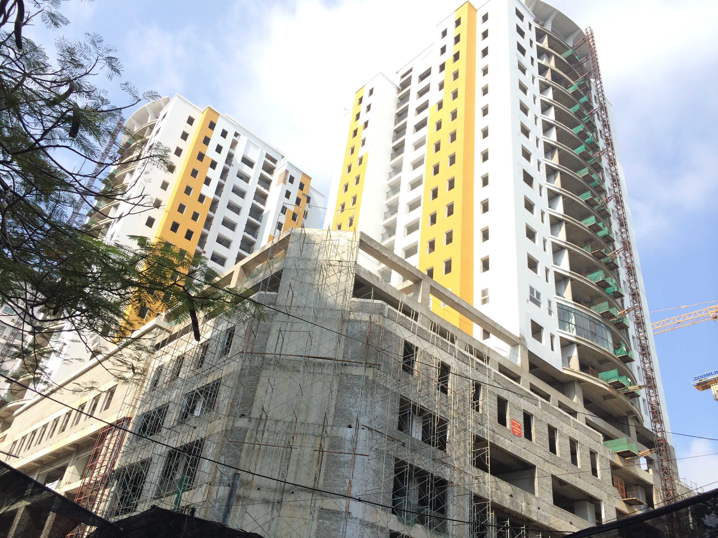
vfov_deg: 46.8
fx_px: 622
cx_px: 359
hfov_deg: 60.0
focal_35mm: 30
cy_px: 269
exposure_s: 1/1208
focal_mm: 4.12
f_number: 2.2
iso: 32
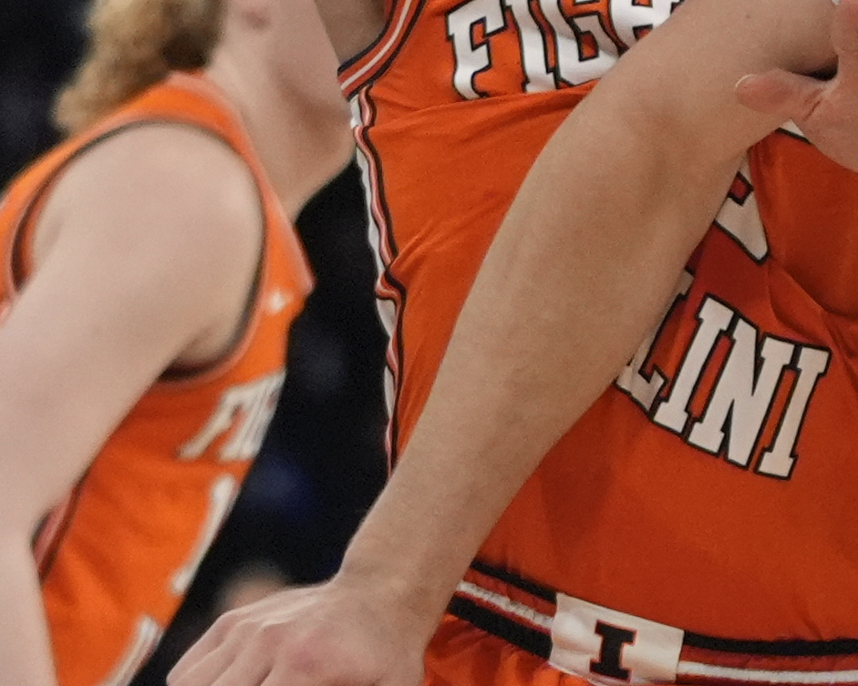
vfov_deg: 3.7
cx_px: 1095
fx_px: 10641
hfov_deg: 4.6
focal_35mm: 419
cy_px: 625
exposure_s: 1/1250
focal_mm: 70
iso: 3200
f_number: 2.8
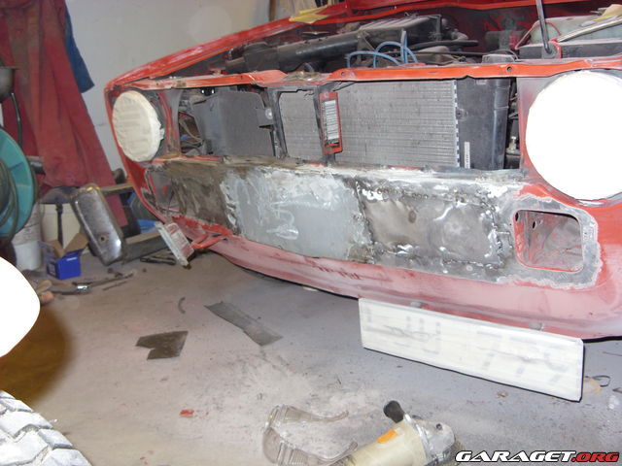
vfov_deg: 37.7
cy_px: 233
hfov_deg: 49.0
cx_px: 311
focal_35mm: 38
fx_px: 683
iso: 100
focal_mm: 6.3
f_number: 2.8
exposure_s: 1/30
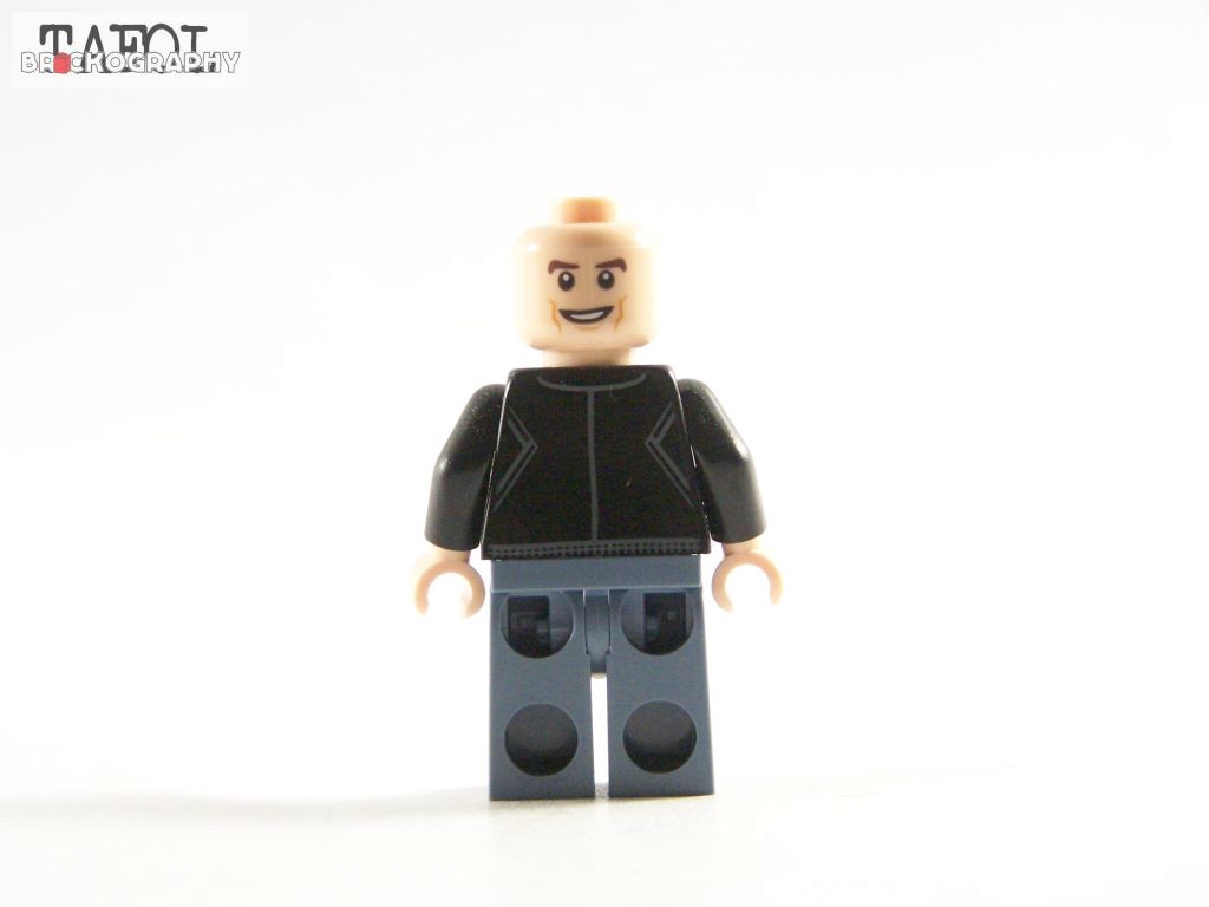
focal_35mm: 105
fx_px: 3667
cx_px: 604
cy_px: 454
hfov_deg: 18.7
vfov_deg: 14.1
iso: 400
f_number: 3.2
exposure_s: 1/60
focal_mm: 17.5
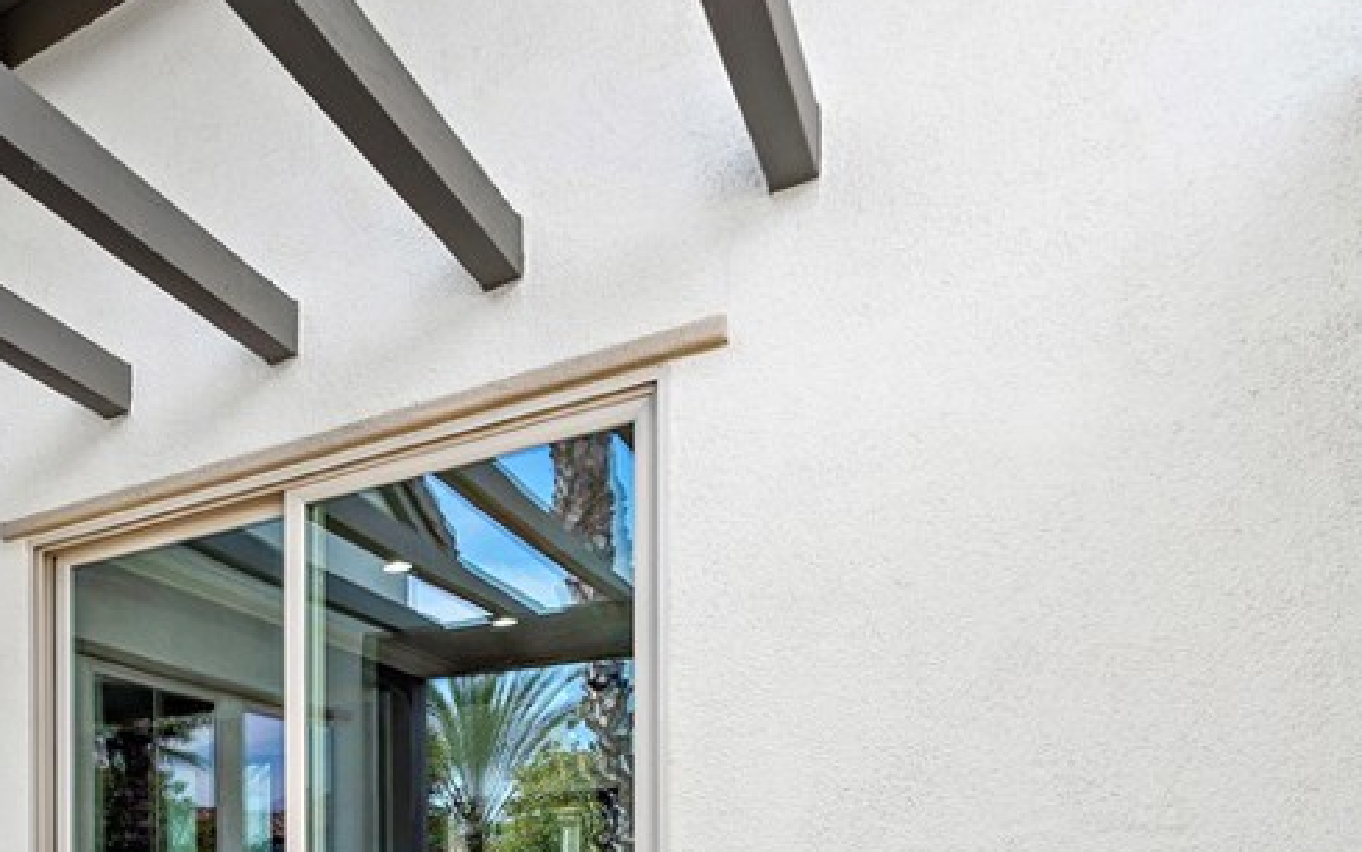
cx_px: 103
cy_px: 915
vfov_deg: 34.6
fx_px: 1188
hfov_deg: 51.6
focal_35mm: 32
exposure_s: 1/125
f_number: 7.1
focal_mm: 15
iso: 160
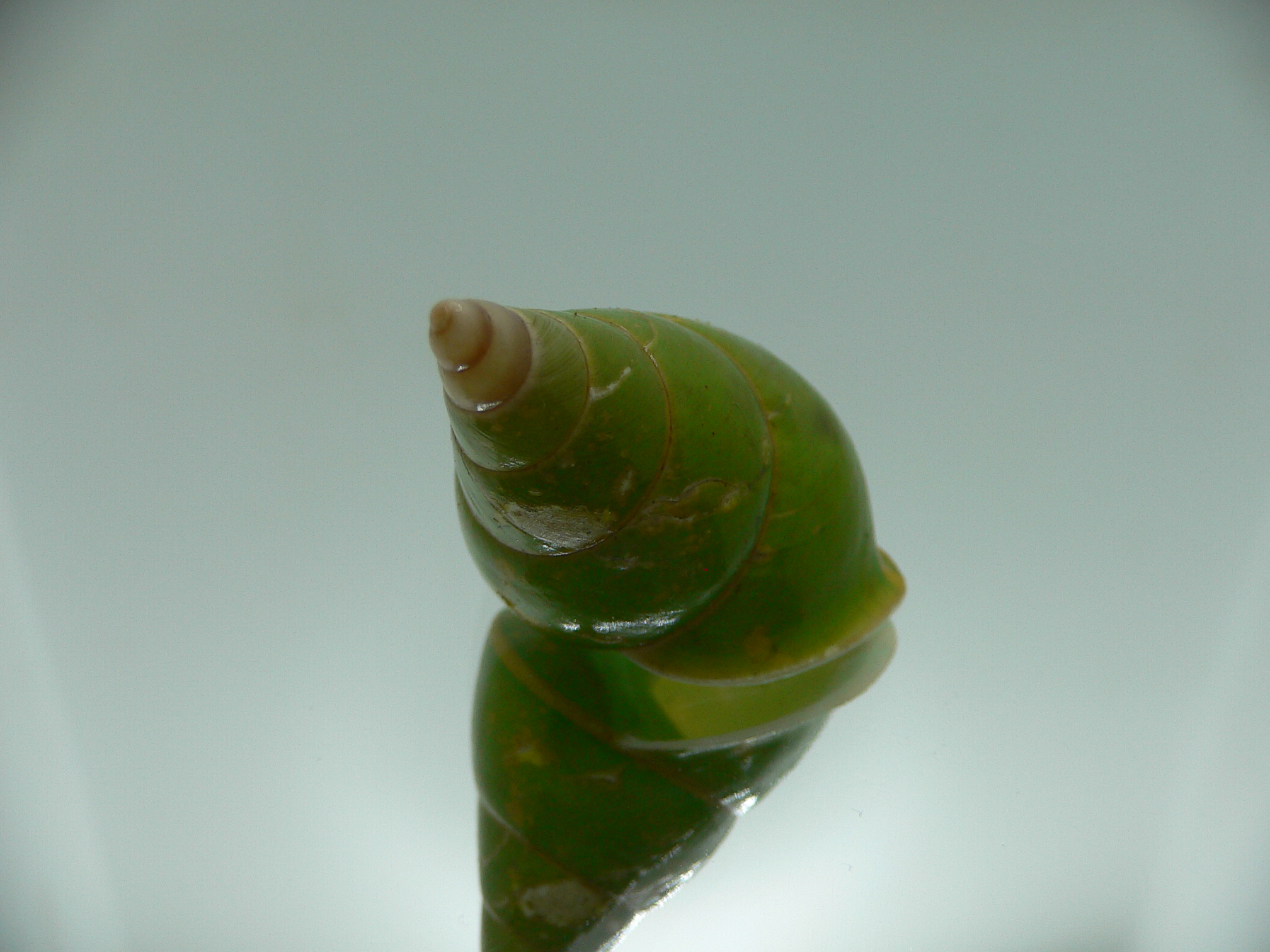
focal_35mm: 35
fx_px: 1284
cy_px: 476
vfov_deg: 40.7
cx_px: 635
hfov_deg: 52.6
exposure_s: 1/80
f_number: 2.8
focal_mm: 4.6
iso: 80
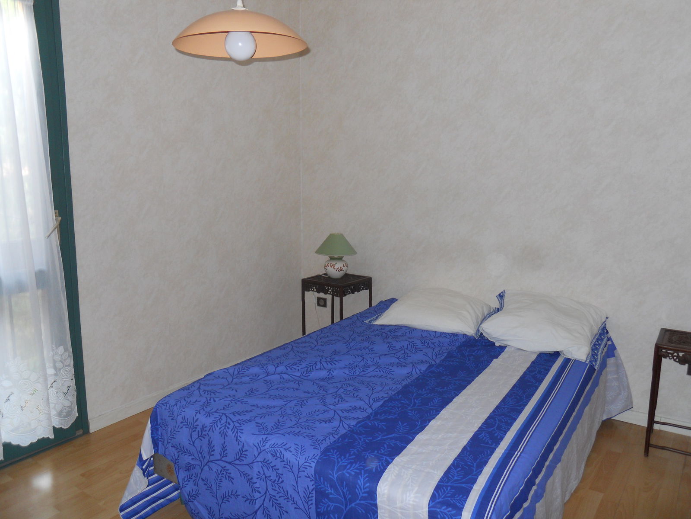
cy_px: 260
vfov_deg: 49.7
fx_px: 559
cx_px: 346
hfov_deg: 63.4
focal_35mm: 28
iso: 125
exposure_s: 1/25
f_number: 2.7
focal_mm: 5
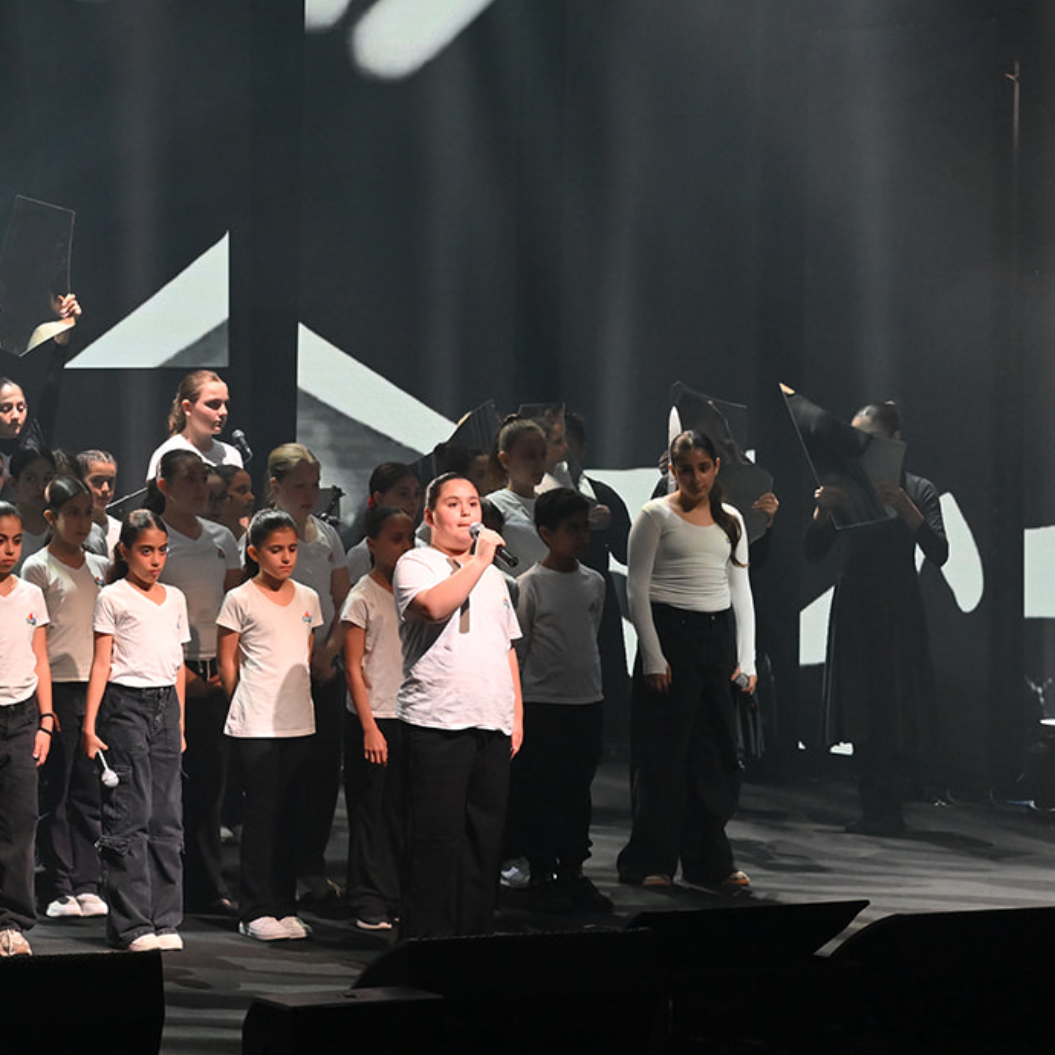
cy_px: 304
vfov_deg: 13.0
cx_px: 55
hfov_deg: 12.9
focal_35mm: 134
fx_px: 4620
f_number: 6.3
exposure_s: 1/200
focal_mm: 68
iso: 2500
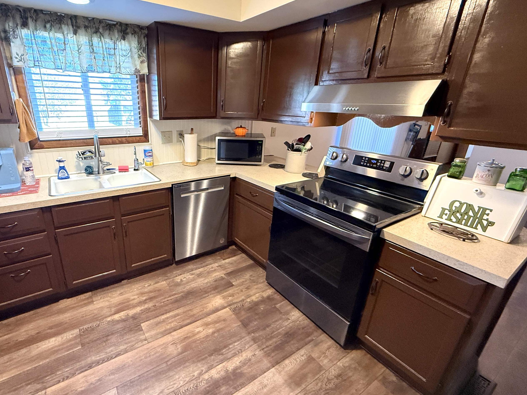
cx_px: 213
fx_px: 259
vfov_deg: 74.7
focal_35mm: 17
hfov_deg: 90.0
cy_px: 193
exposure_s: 1/60
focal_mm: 2.22
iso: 500
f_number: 2.2
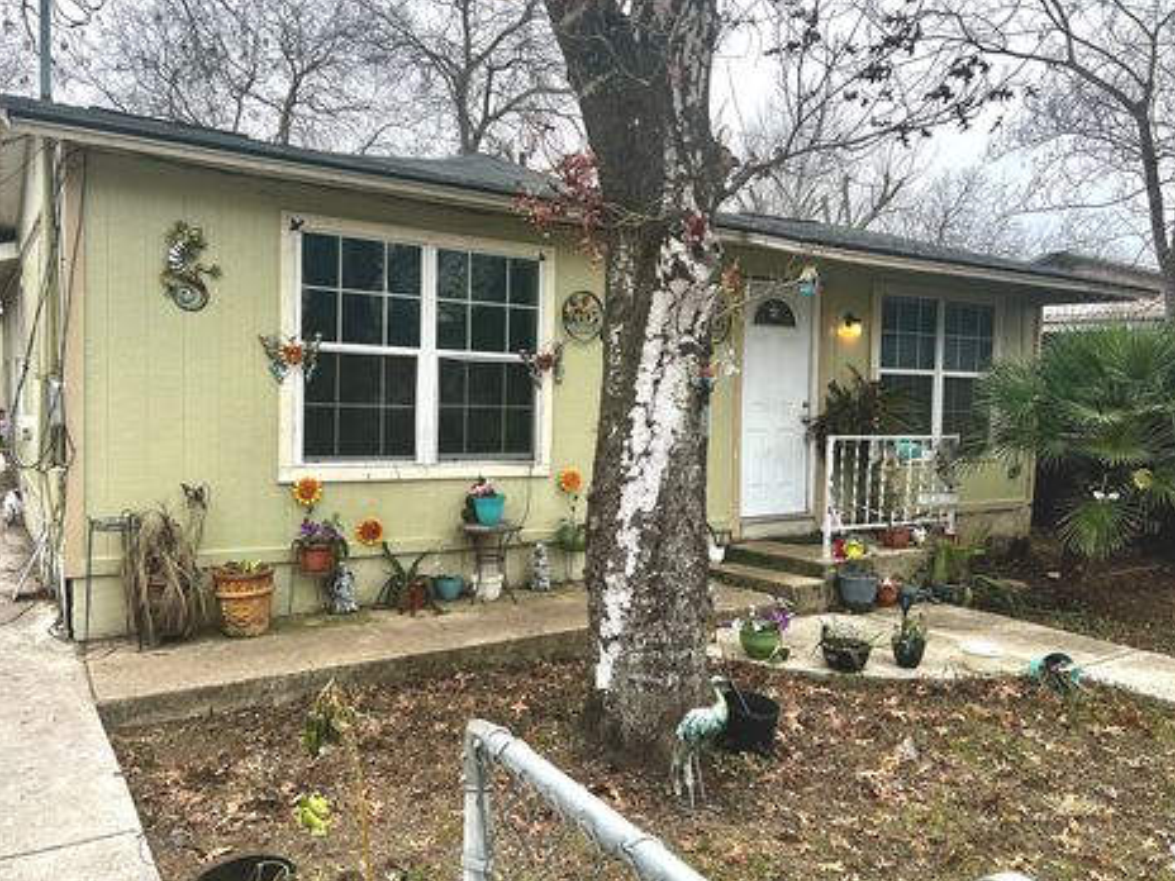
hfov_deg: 63.4
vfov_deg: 49.7
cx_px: 570
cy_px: 447
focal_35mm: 28
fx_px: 950
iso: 50
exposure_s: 1/909
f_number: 1.5
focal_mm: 5.7
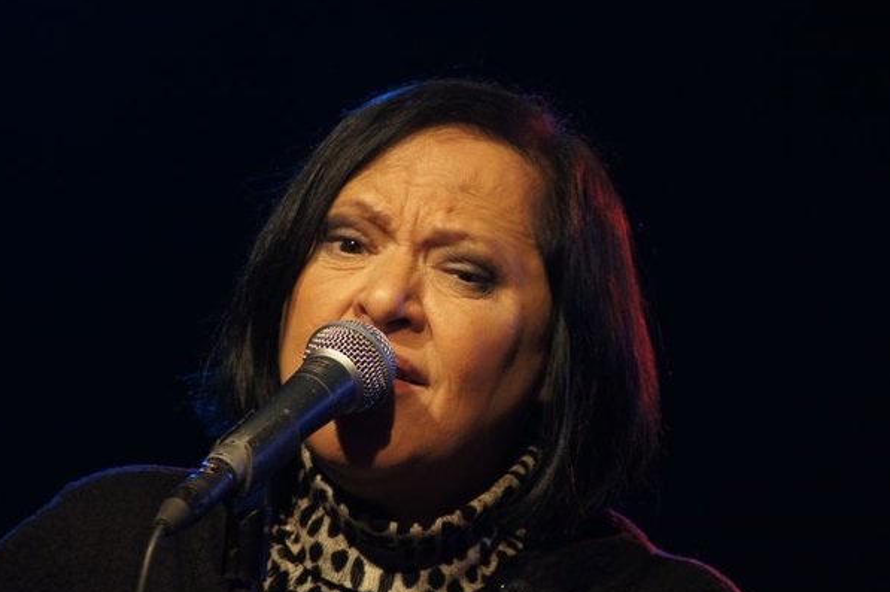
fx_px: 12104
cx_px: 443
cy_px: 313
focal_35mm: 490
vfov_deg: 2.8
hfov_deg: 4.2
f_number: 5.6
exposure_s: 1/100
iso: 1600
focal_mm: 300
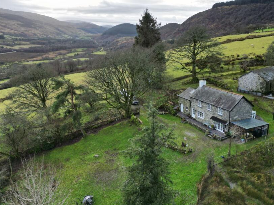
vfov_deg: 46.5
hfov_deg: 59.8
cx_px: 151
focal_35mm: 30
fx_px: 237
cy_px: 80
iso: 100
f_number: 1.7
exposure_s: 1/1500
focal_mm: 6.72
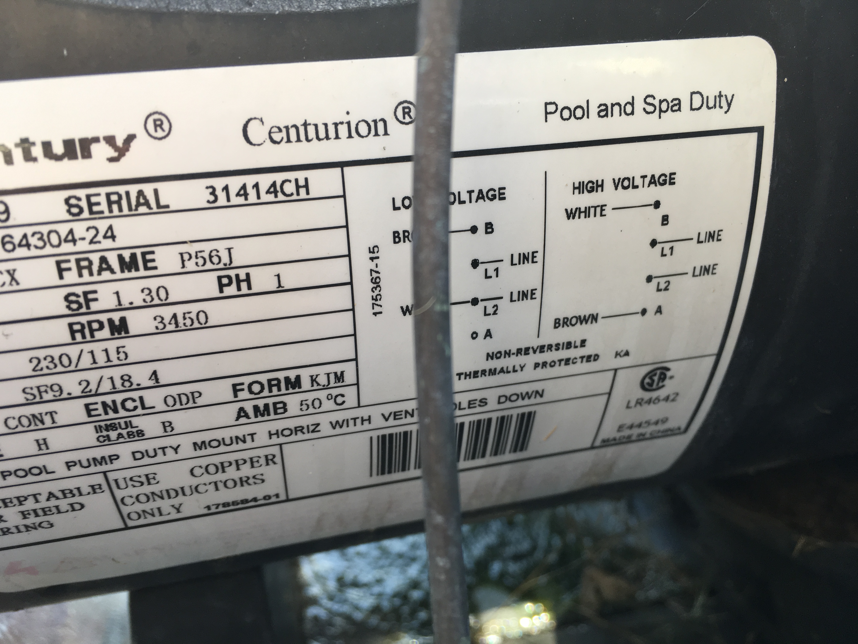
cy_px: 322
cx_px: 429
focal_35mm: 29
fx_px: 719
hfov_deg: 61.7
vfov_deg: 48.2
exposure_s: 1/120
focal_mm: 4.15
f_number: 2.2
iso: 32
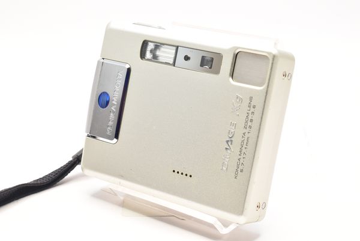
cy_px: 120
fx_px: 751
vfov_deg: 18.2
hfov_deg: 27.0
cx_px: 180
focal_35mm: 75
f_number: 16
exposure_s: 1/4
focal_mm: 50
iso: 200
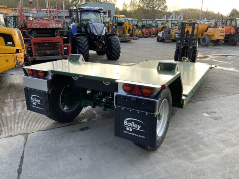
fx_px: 200
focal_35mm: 29
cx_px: 120
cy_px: 90
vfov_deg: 48.2
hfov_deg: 61.7
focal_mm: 3
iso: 16
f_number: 1.8
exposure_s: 1/154
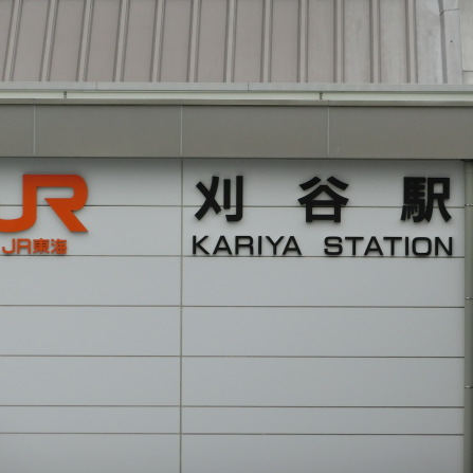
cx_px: 253
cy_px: 229
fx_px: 4993
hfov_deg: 5.4
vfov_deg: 5.4
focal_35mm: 323
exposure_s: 1/250
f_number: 5.9
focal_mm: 45.4
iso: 160
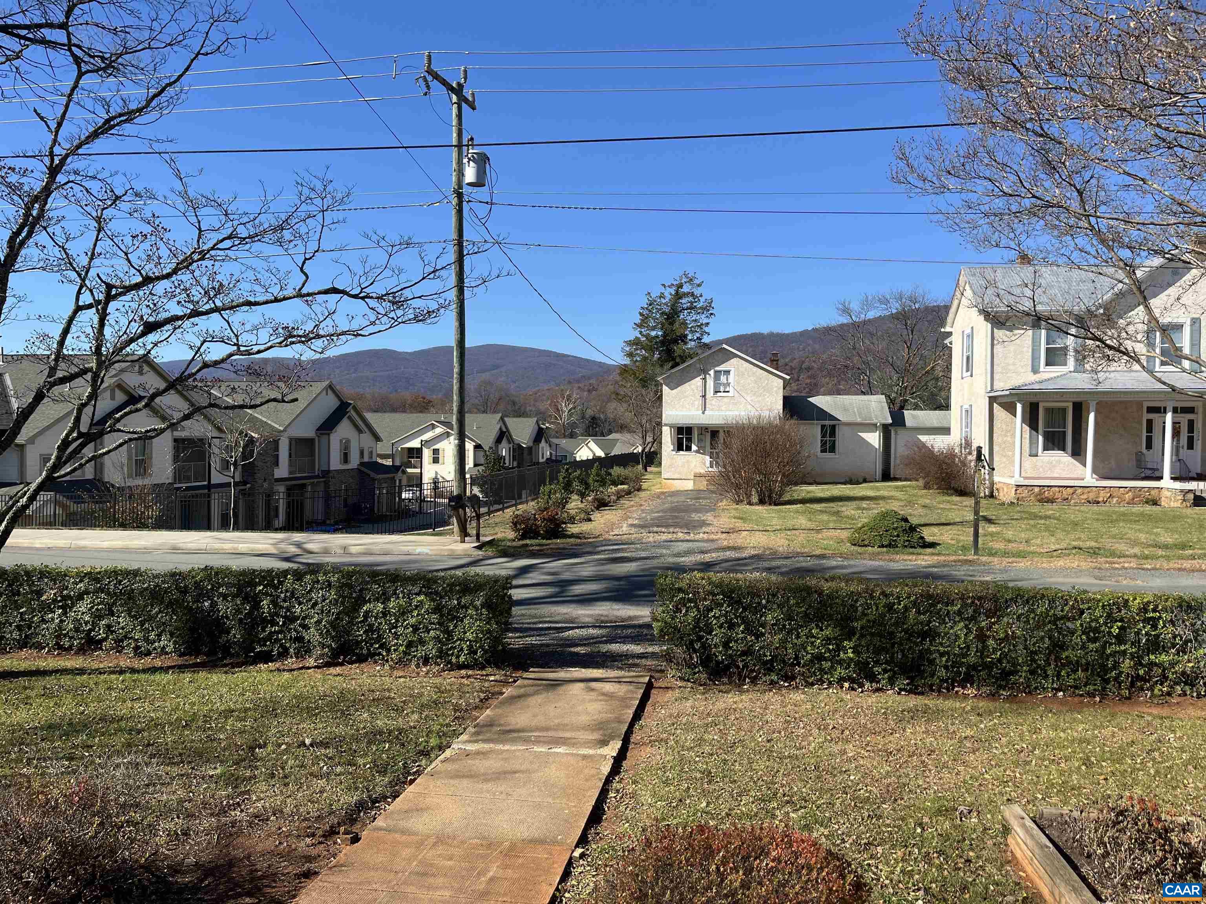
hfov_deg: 67.3
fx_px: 906
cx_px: 603
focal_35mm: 26
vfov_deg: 53.1
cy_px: 452
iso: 50
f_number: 1.6
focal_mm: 5.1
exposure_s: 1/3745
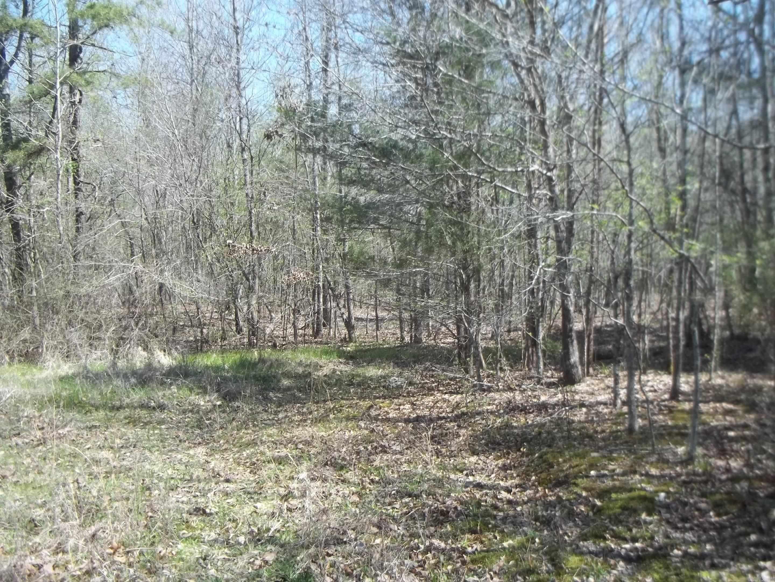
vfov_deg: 42.9
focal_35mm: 33
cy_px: 291
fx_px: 739
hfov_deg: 55.4
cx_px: 388
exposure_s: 1/250
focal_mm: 5.9
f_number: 3.3
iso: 64
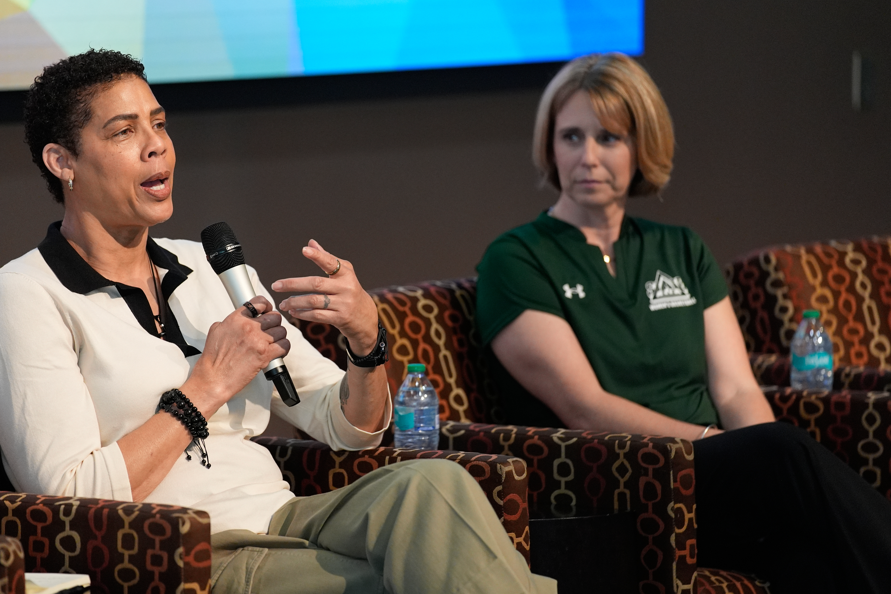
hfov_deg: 10.1
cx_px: 387
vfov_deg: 6.7
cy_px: 297
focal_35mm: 204
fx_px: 5049
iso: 2500
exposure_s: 1/400
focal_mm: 176
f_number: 2.8
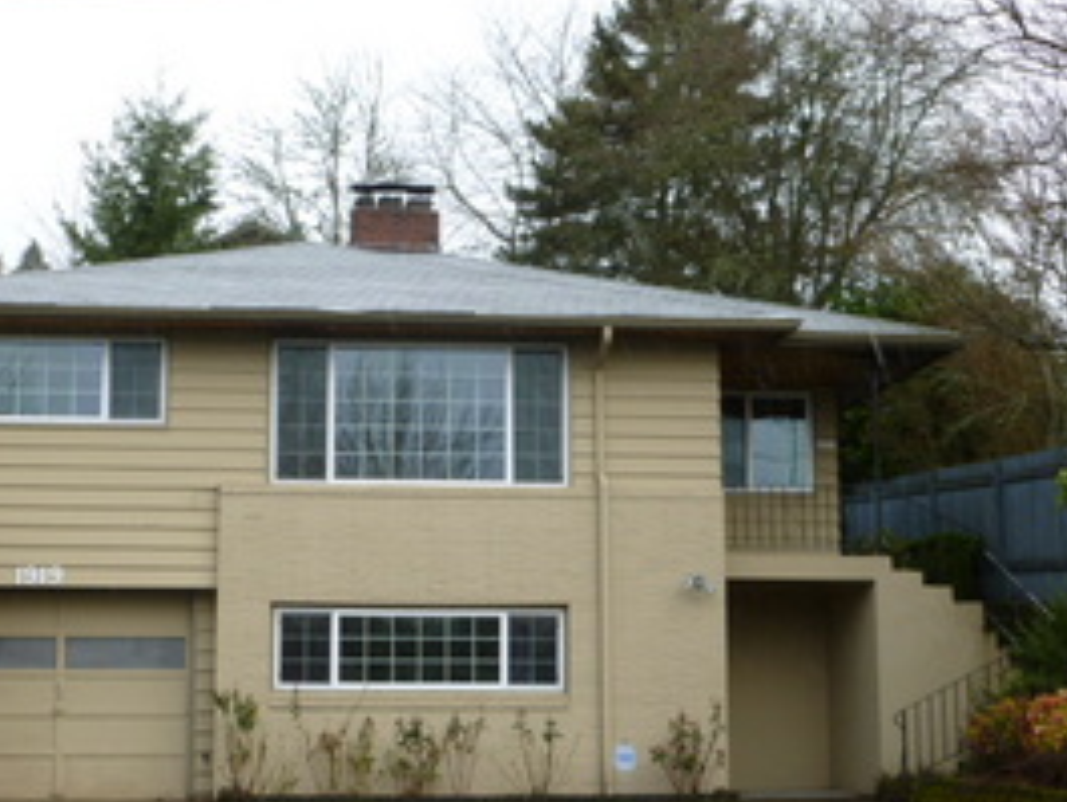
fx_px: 1573
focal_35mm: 51
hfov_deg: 37.3
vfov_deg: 28.5
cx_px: 431
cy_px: 472
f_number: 3.7
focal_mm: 6.9
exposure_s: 1/160
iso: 100
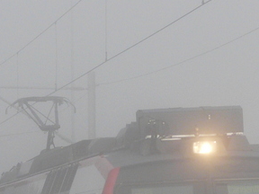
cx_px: 196
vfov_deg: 4.2
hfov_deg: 5.6
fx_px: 2626
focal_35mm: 351
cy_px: 257
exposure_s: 1/250
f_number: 5.6
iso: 100
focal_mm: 16.6
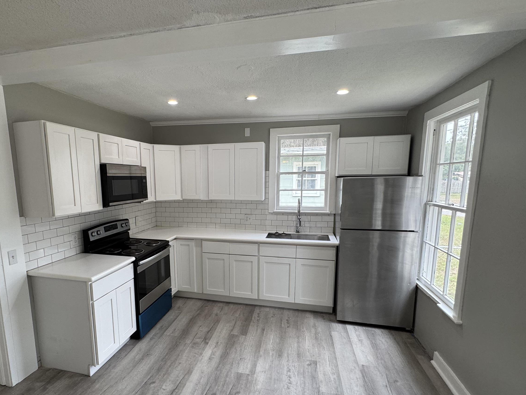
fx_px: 289
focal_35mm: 19
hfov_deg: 84.0
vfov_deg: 68.4
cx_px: 221
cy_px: 221
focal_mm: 2.22
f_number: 2.2
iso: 125
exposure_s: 1/120
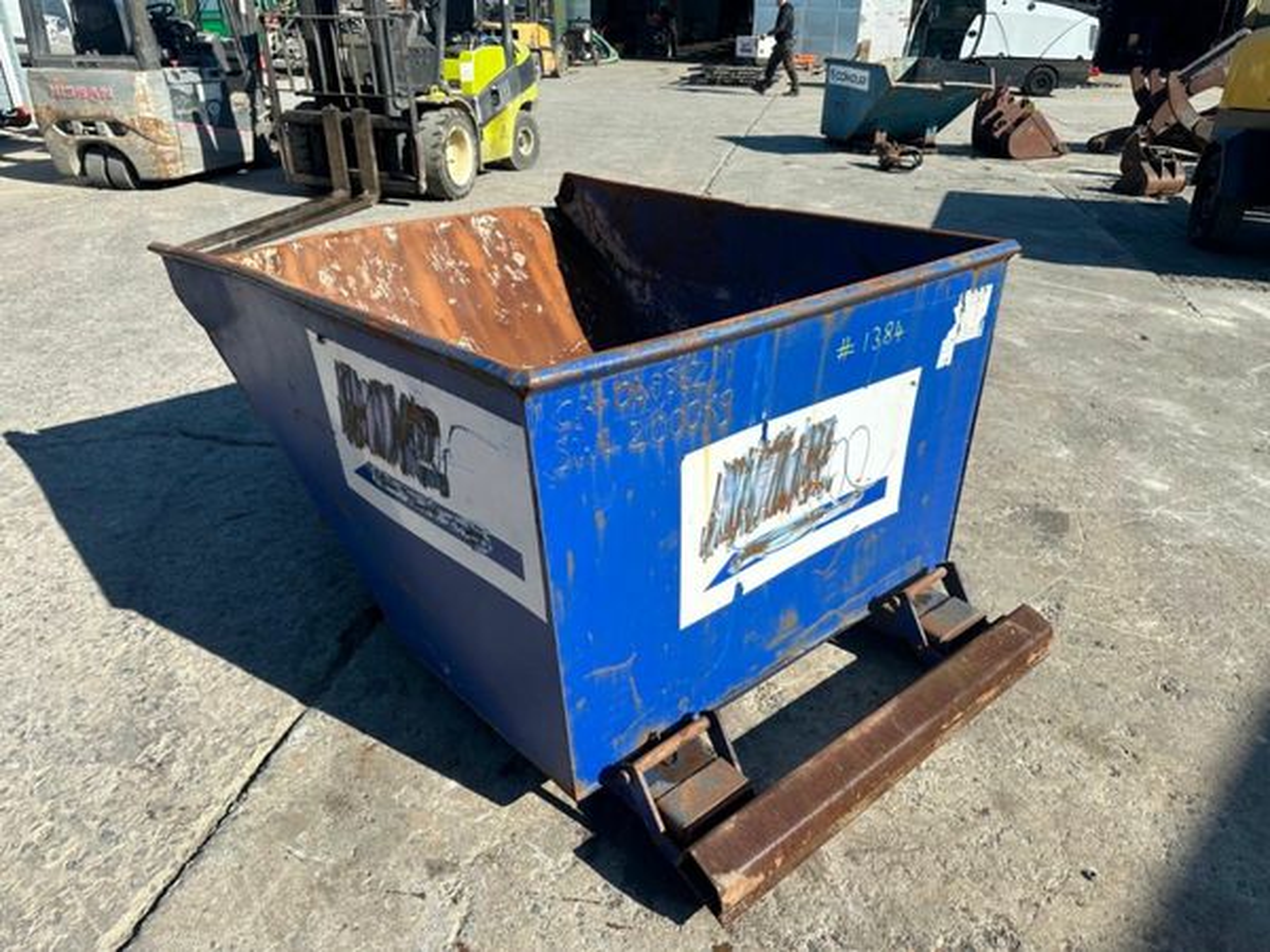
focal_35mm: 24
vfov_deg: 56.8
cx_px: 635
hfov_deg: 71.6
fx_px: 881
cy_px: 476
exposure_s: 1/3472
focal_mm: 6.86
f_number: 1.78
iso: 80
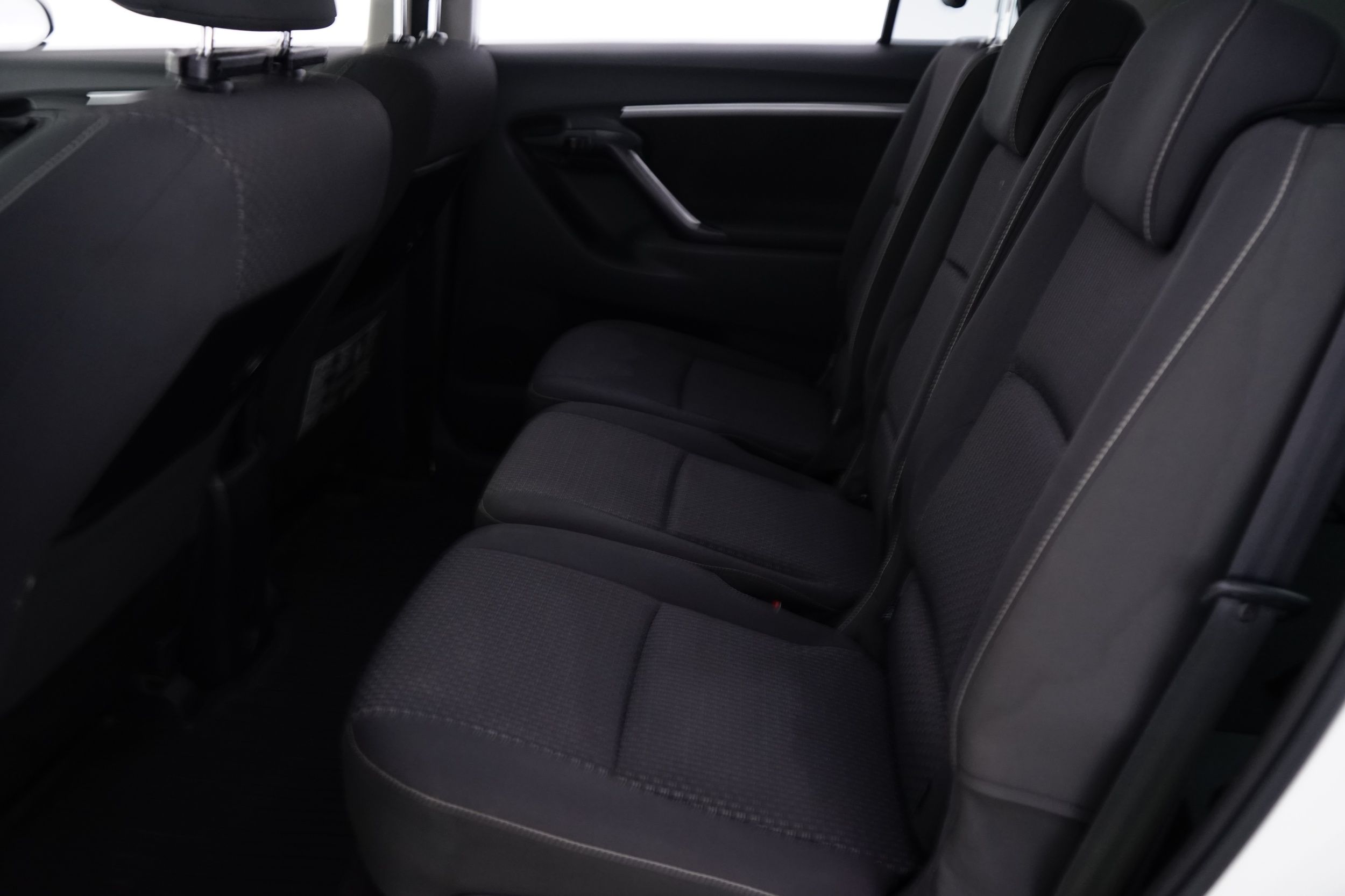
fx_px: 1158
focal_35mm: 31
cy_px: 448
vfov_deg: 42.3
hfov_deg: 60.3
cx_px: 672
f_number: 5
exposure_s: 1/8
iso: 1250
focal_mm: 31
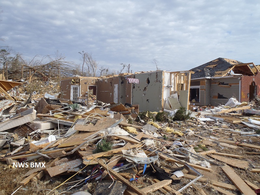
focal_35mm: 28
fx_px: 210
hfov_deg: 63.4
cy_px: 98
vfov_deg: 49.7
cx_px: 130
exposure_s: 1/80
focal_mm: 5
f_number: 11
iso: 80
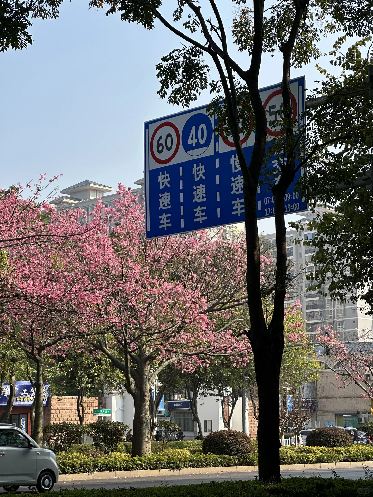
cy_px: 248
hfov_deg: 19.1
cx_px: 186
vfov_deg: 25.3
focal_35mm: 77
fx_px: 1106
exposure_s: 1/440
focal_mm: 9
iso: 32
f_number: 2.8
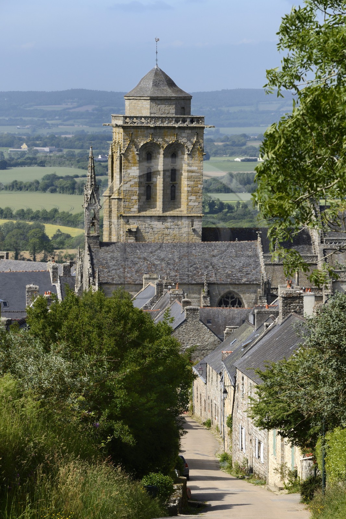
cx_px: 173
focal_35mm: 165
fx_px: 2380
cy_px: 260
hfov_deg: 8.3
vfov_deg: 12.5
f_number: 11
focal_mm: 165
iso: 200
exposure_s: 1/250
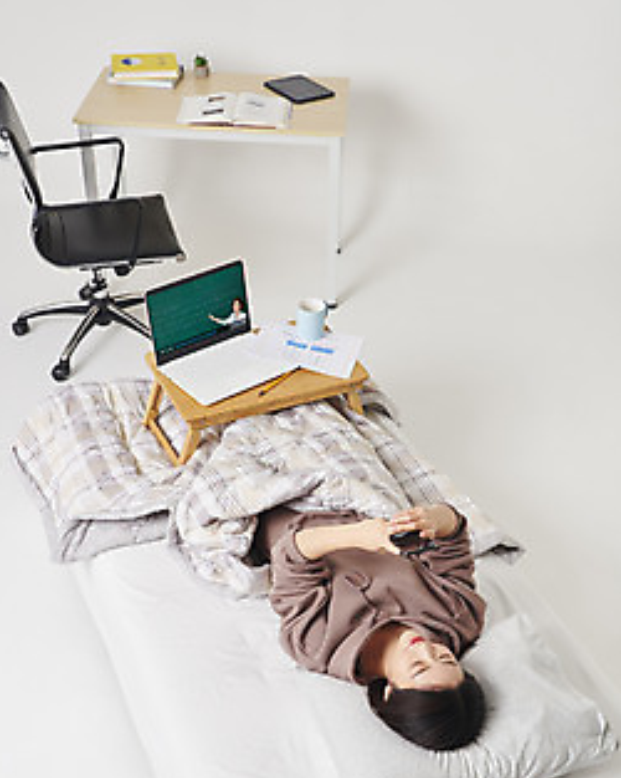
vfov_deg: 38.6
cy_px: 475
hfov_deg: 31.4
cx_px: 309
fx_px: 1104
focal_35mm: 48
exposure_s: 1/125
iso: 100
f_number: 14
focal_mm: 40
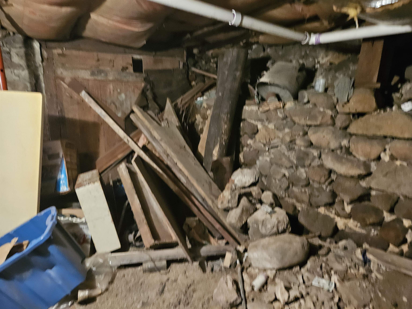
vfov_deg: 58.9
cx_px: 206
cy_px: 154
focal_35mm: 23
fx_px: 274
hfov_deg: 73.9
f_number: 1.8
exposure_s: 1/24
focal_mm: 5.4
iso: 800
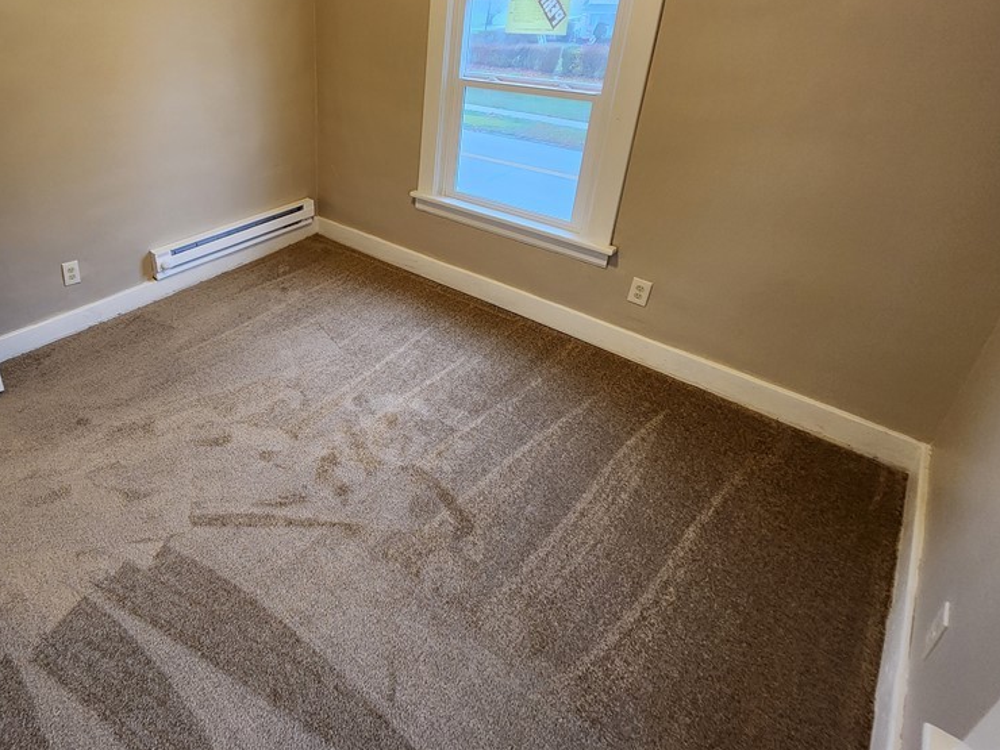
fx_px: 520
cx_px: 320
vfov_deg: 69.2
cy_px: 241
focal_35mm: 18
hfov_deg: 84.2
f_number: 2.2
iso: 320
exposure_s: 1/60
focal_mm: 2.2
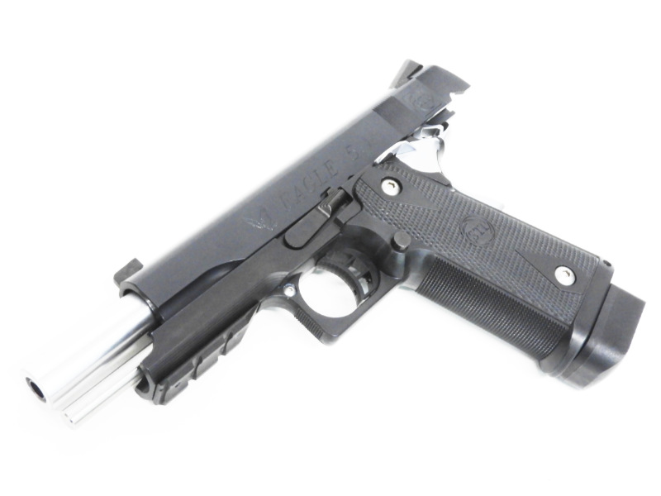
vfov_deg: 32.2
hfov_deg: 42.1
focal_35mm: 45
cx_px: 330
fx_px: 859
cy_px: 248
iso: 800
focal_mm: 8.1
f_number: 5.6
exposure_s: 1/40
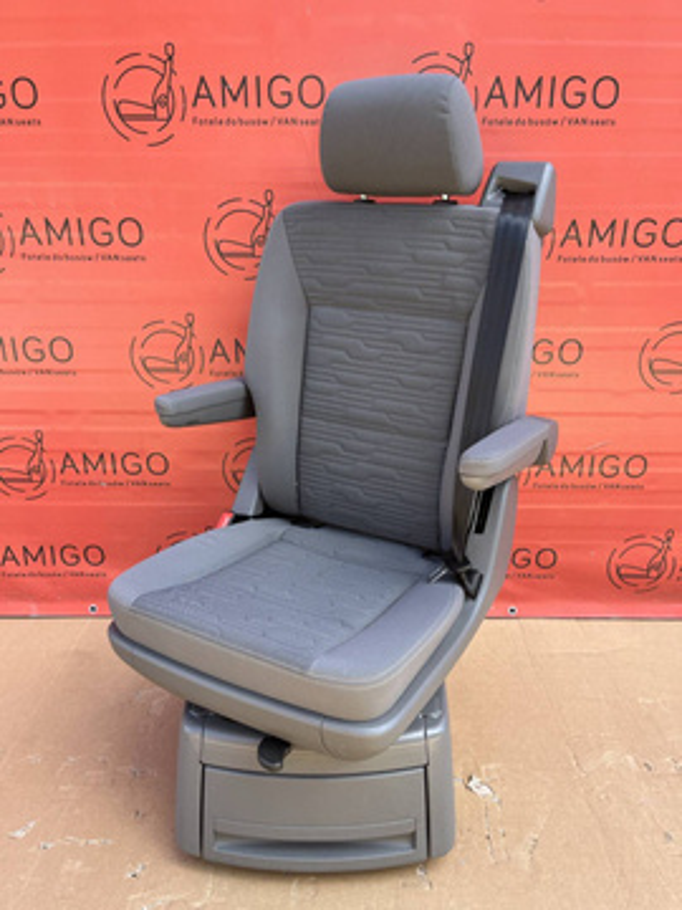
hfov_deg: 53.1
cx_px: 341
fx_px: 683
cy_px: 455
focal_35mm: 26
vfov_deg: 67.3
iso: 40
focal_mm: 5.1
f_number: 1.6
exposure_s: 1/243
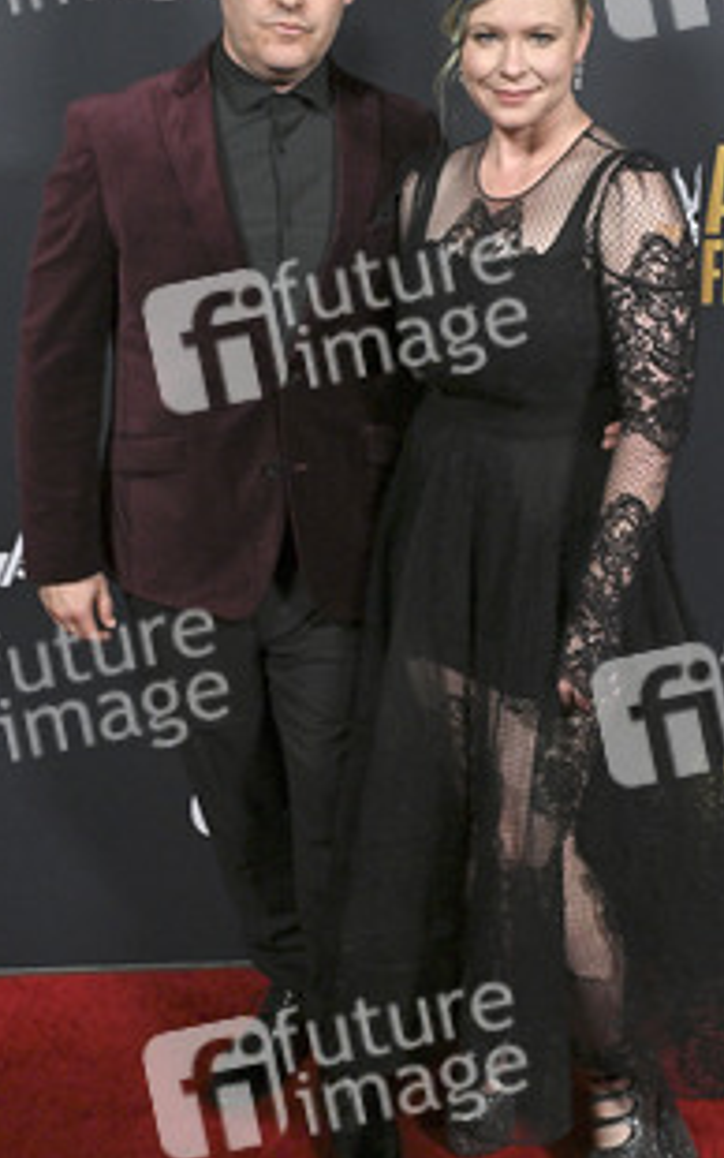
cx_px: 444
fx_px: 1451
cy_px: 512
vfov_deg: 43.4
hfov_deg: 27.9
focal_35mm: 46
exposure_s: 1/320
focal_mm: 35
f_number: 6.3
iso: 2500
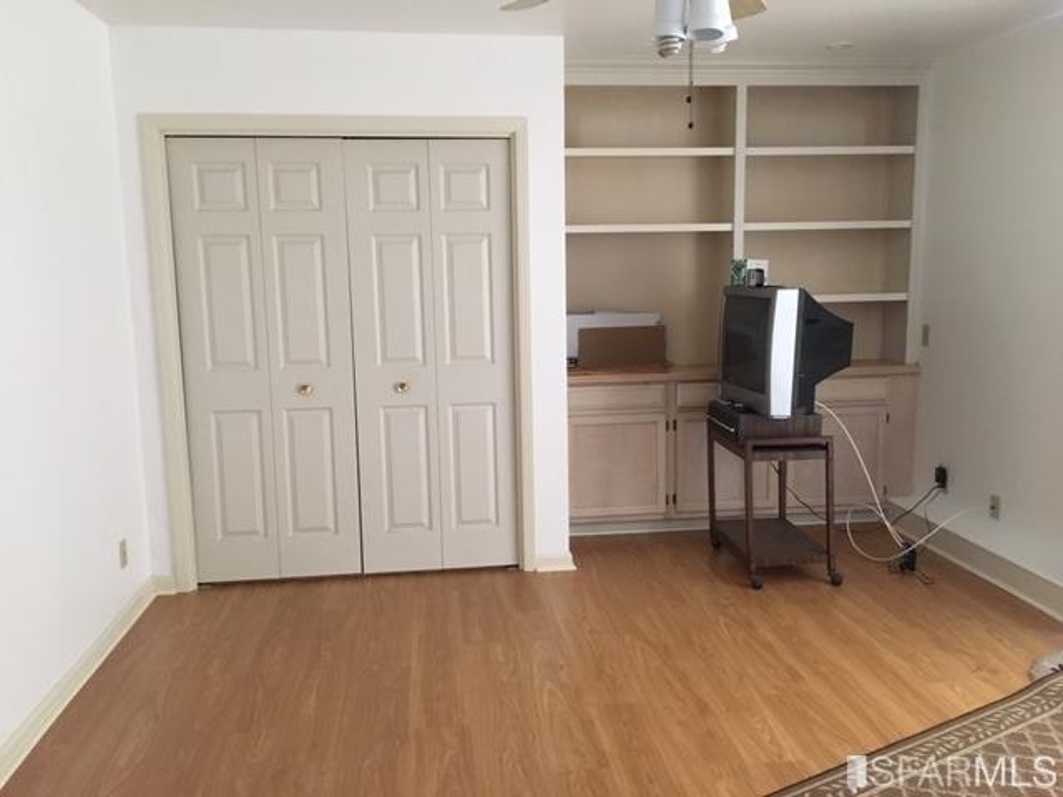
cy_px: 398
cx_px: 532
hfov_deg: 61.7
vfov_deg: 48.2
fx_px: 891
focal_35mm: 29
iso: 200
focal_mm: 4.15
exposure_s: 1/20
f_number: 2.2
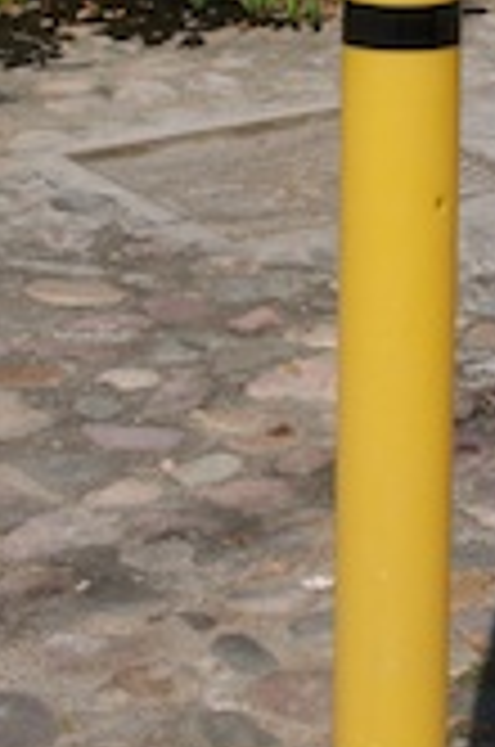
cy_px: 140
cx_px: 382
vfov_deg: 13.5
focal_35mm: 152
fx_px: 3148
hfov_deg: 9.0
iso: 500
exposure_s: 1/800
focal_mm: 28
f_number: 14
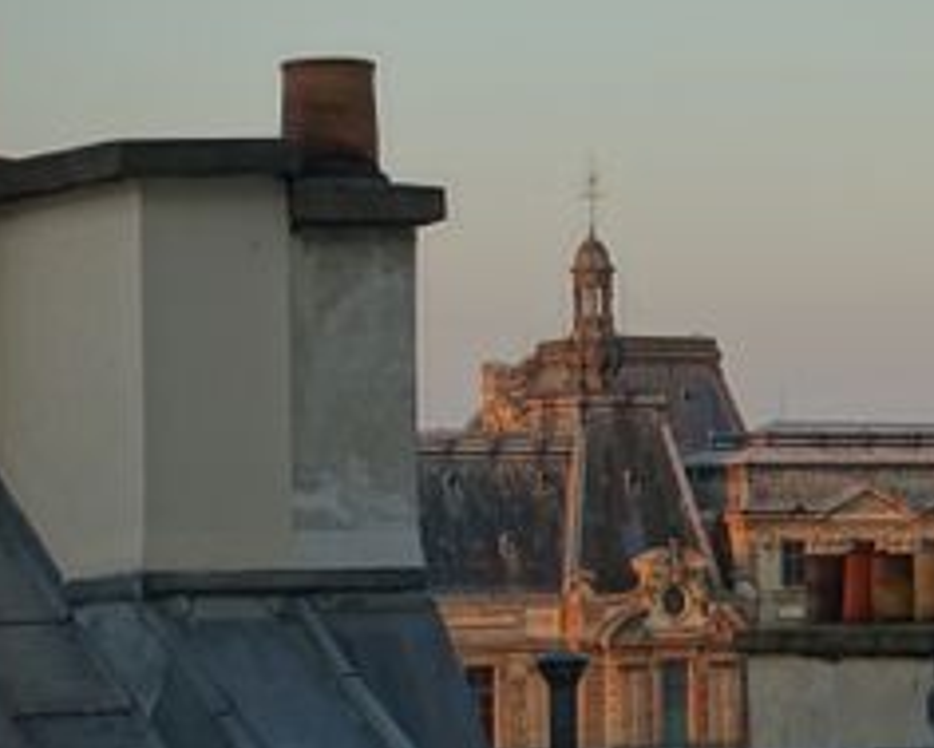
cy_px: 305
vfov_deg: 9.3
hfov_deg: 11.4
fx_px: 4618
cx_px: 1080
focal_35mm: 167
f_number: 4
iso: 125
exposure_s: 1/160
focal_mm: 25.7
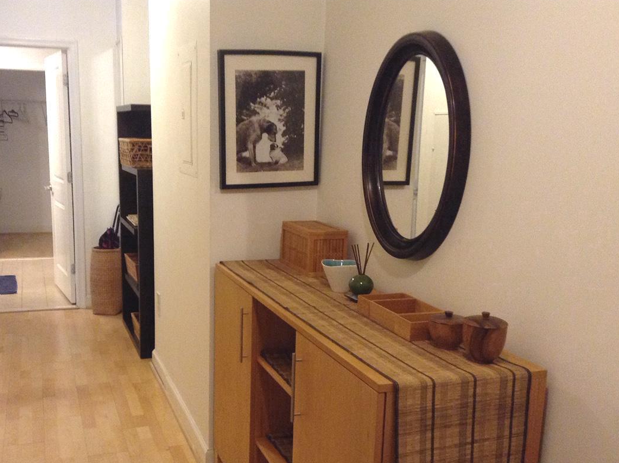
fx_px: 732
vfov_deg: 34.9
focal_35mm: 41
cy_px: 279
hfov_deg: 45.5
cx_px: 241
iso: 250
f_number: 2.4
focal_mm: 3.3
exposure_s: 1/24
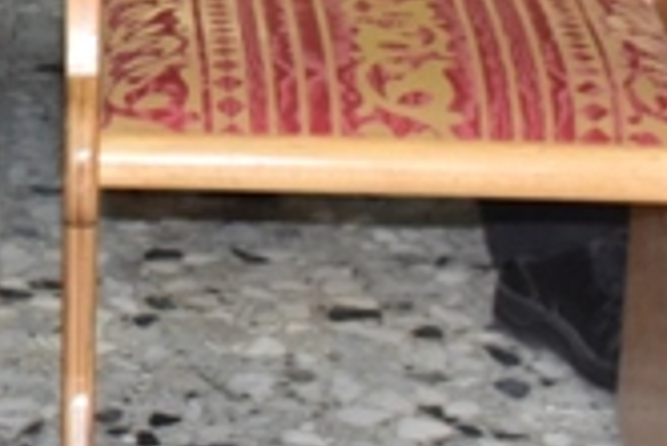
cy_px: -191
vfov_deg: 5.8
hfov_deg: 8.4
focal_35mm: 234
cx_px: -575
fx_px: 4339
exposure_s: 1/250
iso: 2500
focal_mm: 38
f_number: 6.3
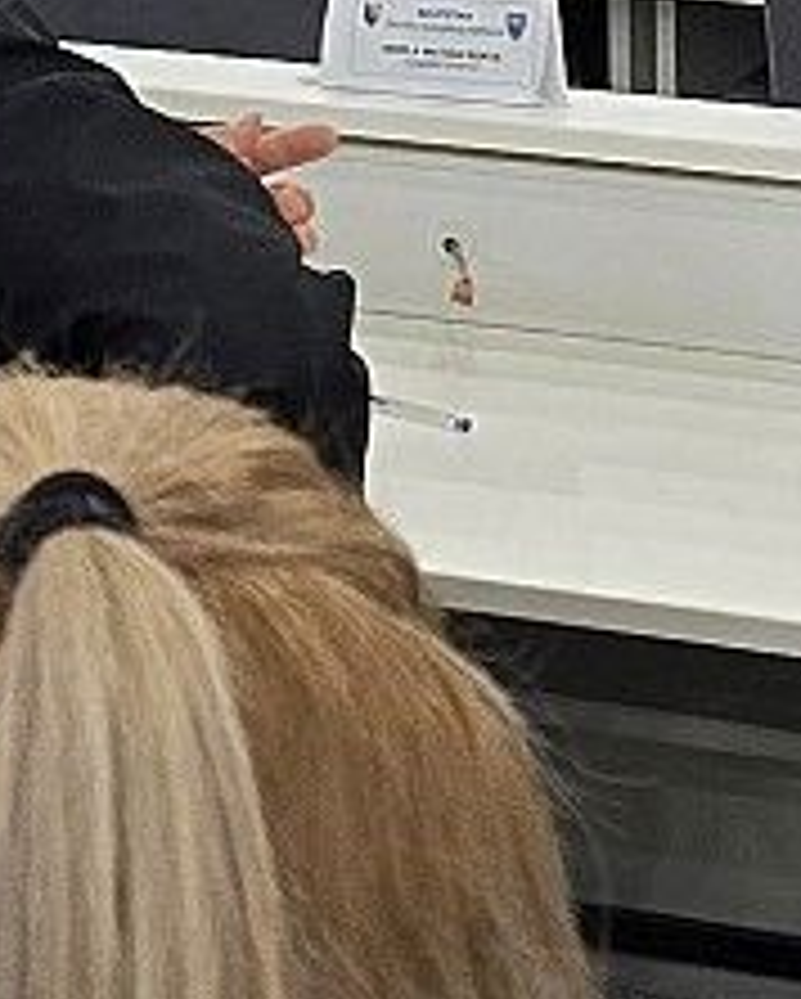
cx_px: 153
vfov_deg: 9.3
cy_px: -972
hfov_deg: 8.0
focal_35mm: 194
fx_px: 5741
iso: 160
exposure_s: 1/100
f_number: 1.7
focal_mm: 6.3
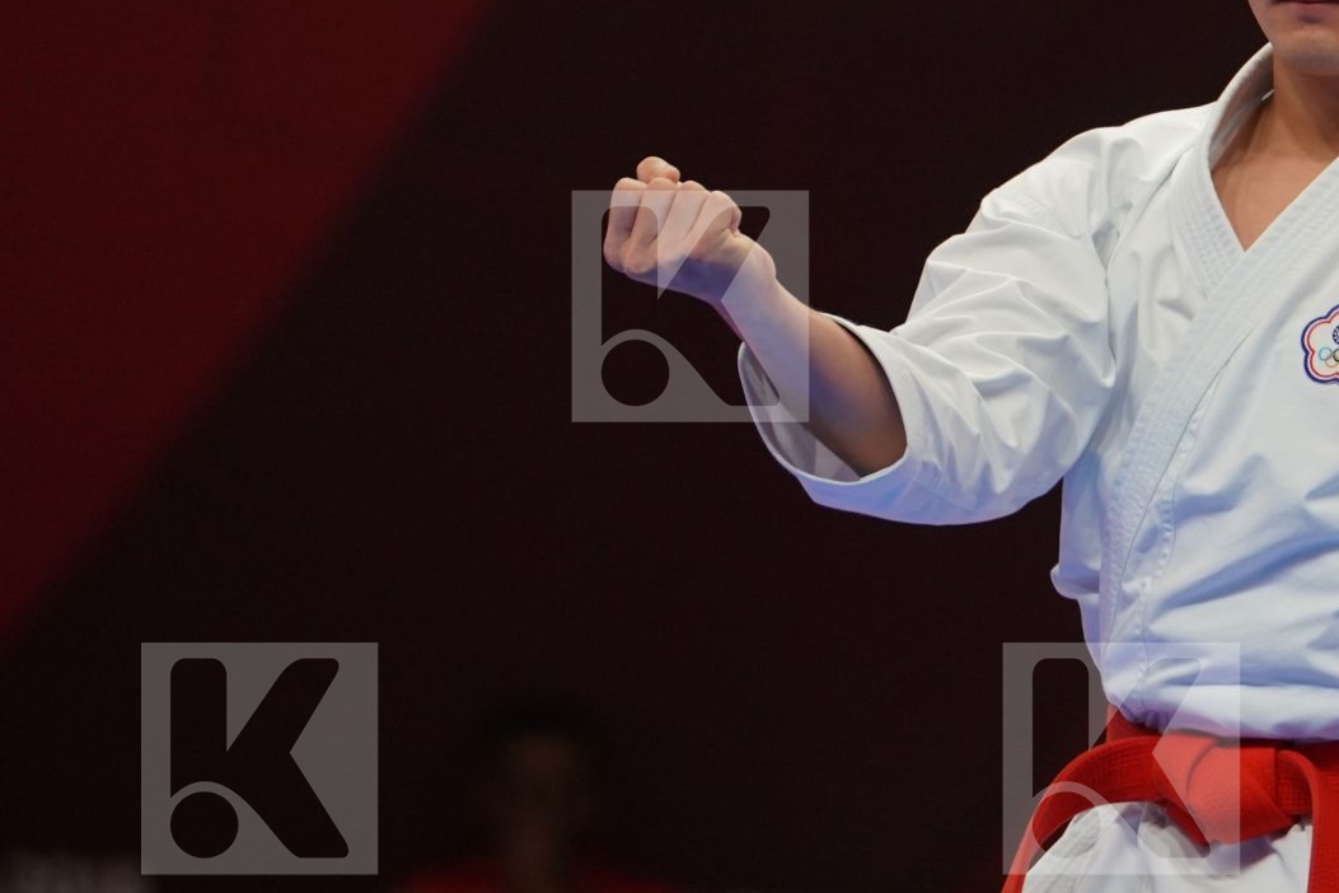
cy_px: 307
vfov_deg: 1.9
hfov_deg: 2.9
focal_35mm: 718
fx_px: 26704
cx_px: 1122
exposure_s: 1/500
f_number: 4
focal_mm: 280
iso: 1000
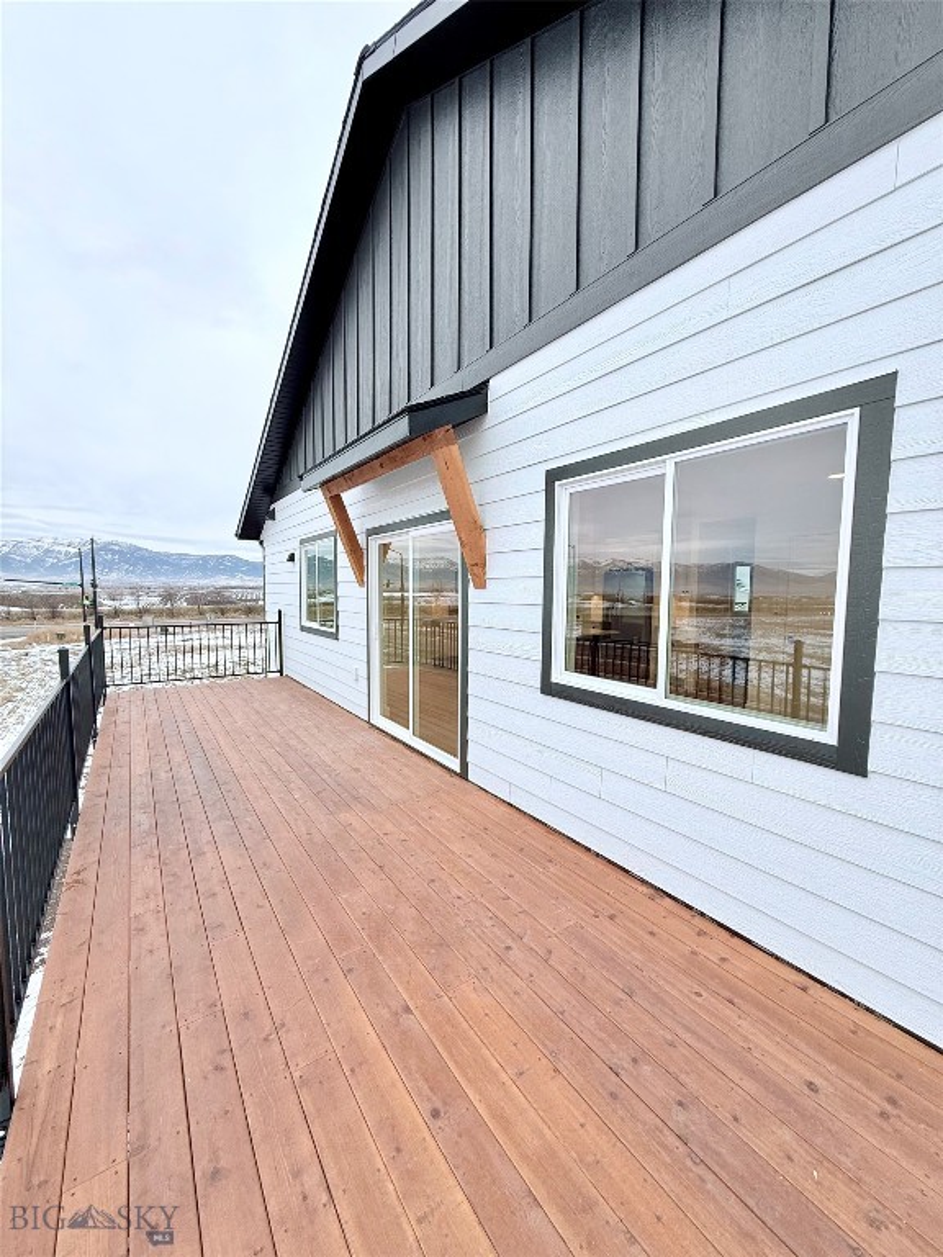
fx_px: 509
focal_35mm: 14
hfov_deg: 85.7
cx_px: 472
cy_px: 628
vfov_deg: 102.1
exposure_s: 1/125
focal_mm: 2.22
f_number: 2.2
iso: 50
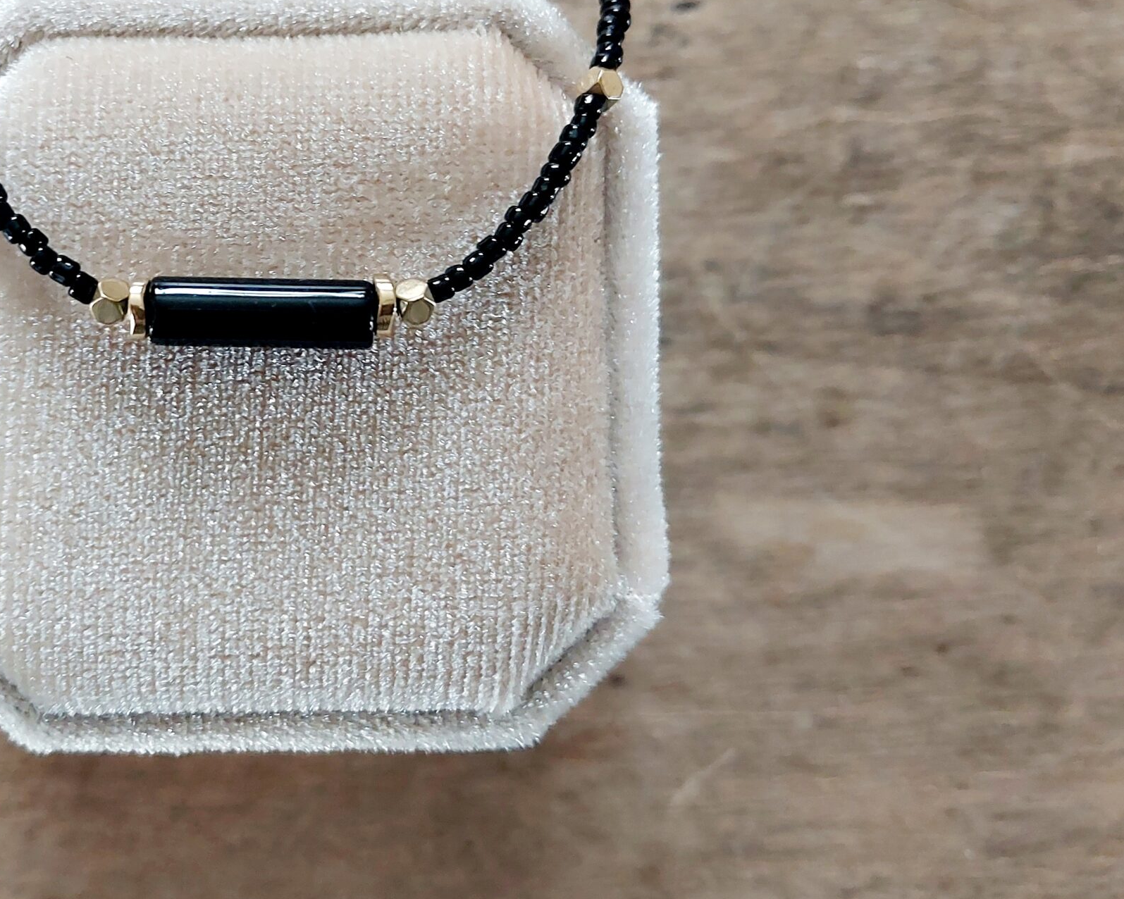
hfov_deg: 38.5
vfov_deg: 31.9
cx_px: 272
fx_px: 1564
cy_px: 307
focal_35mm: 47
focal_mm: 4.6
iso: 400
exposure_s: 1/50
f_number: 1.8
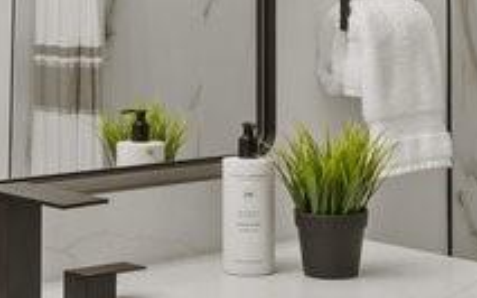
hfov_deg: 21.2
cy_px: -35
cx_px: 242
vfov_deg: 13.1
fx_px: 1274
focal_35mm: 98
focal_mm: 16
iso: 100
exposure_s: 1/2
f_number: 11
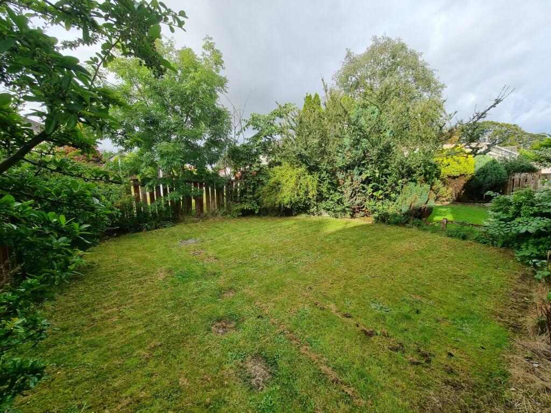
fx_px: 207
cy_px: 206
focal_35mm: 13
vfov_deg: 89.9
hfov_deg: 106.2
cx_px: 276
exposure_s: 1/780
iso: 50
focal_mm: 2.2
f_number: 2.2
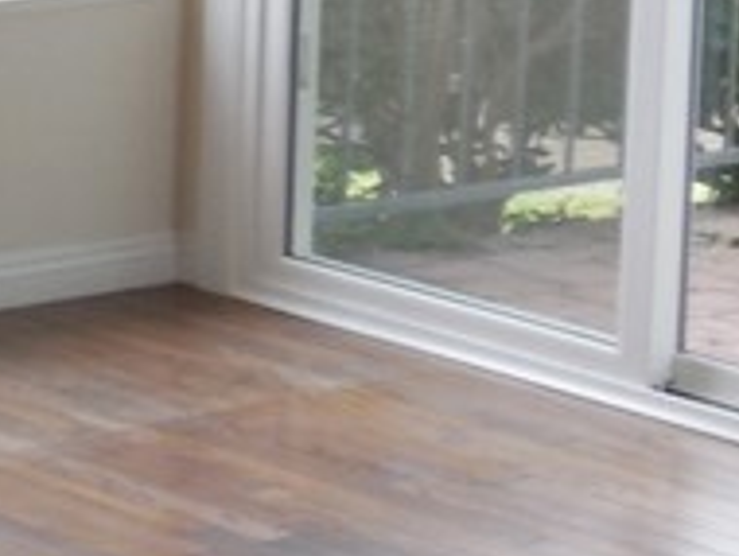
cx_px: -1027
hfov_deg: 9.6
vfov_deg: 8.0
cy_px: -268
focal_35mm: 183
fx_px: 3912
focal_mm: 6.1
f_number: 3.4
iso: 125
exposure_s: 1/40
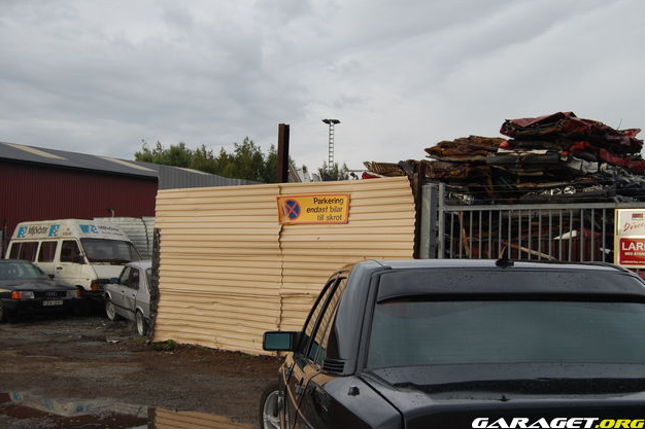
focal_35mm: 46
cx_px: 318
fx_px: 824
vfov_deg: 29.2
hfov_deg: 42.8
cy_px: 214
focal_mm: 30
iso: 200
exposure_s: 1/160
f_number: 6.3
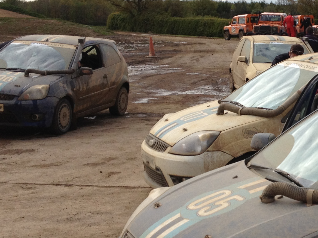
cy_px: 108
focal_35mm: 83
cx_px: 282
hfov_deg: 23.0
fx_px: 762
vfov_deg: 17.8
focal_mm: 4.28
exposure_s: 1/1672
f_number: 2.4
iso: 64
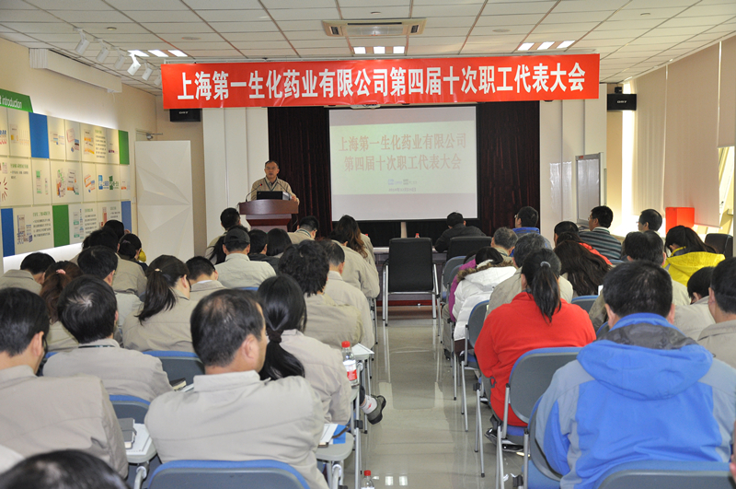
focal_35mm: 51
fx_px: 1041
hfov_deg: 38.9
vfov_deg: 26.4
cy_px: 244
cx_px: 368
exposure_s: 1/80
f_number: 4.2
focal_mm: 34
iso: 640
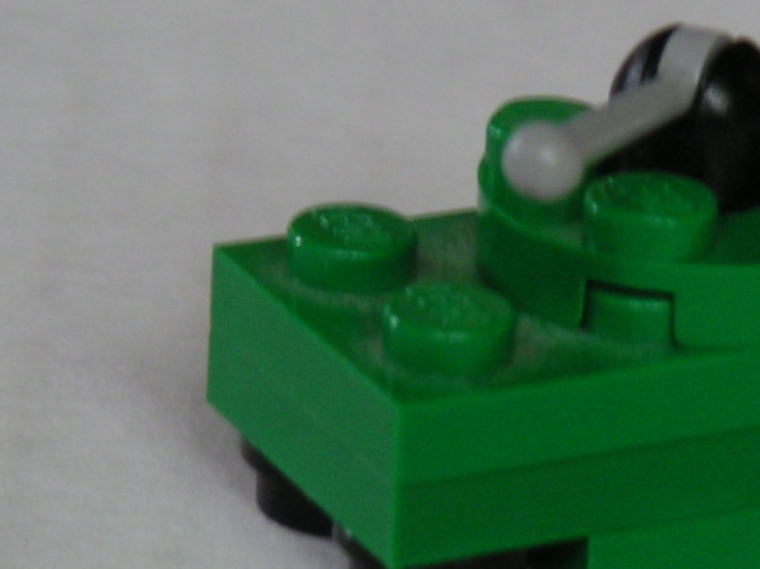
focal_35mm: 284
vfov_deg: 5.2
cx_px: 597
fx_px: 6233
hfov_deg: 7.0
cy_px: 355
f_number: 3.6
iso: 100
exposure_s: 1/20
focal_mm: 17.1
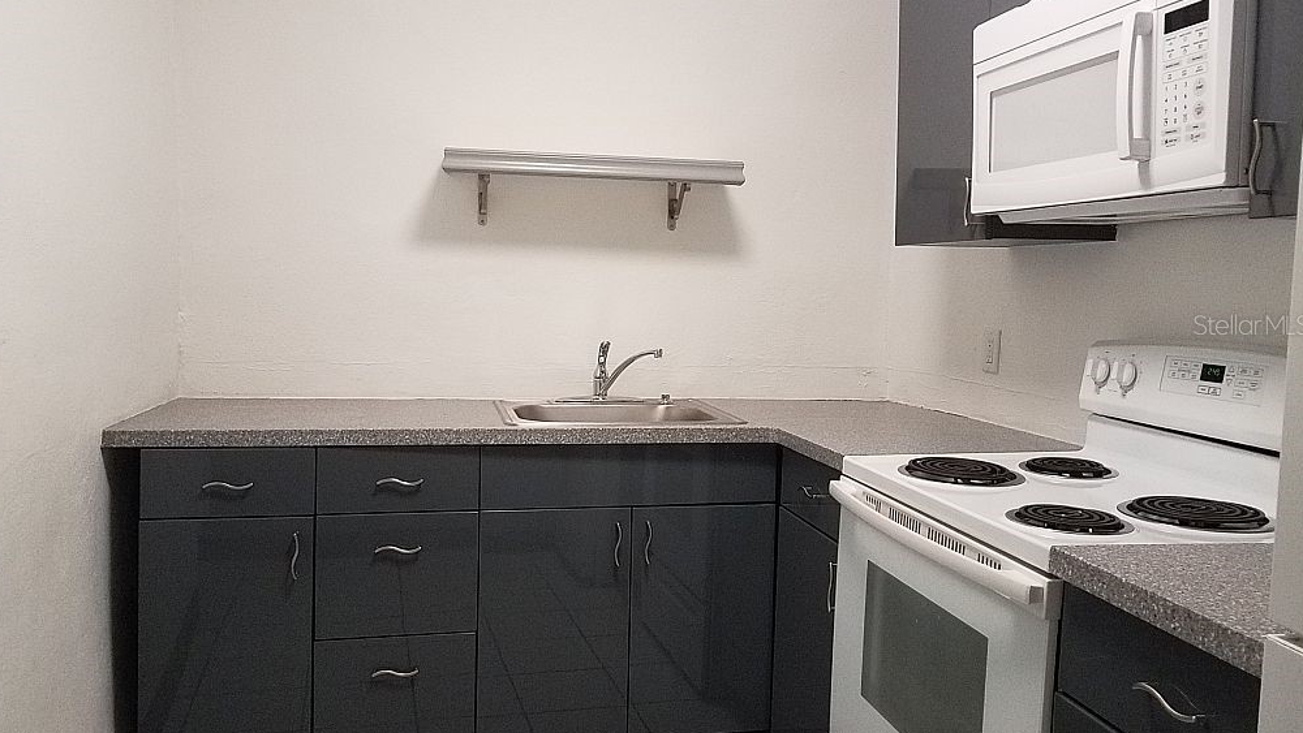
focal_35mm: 29
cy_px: 324
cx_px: 649
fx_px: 1002
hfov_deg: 66.1
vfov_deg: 40.1
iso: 200
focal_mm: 4.2
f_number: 1.7
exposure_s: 1/60
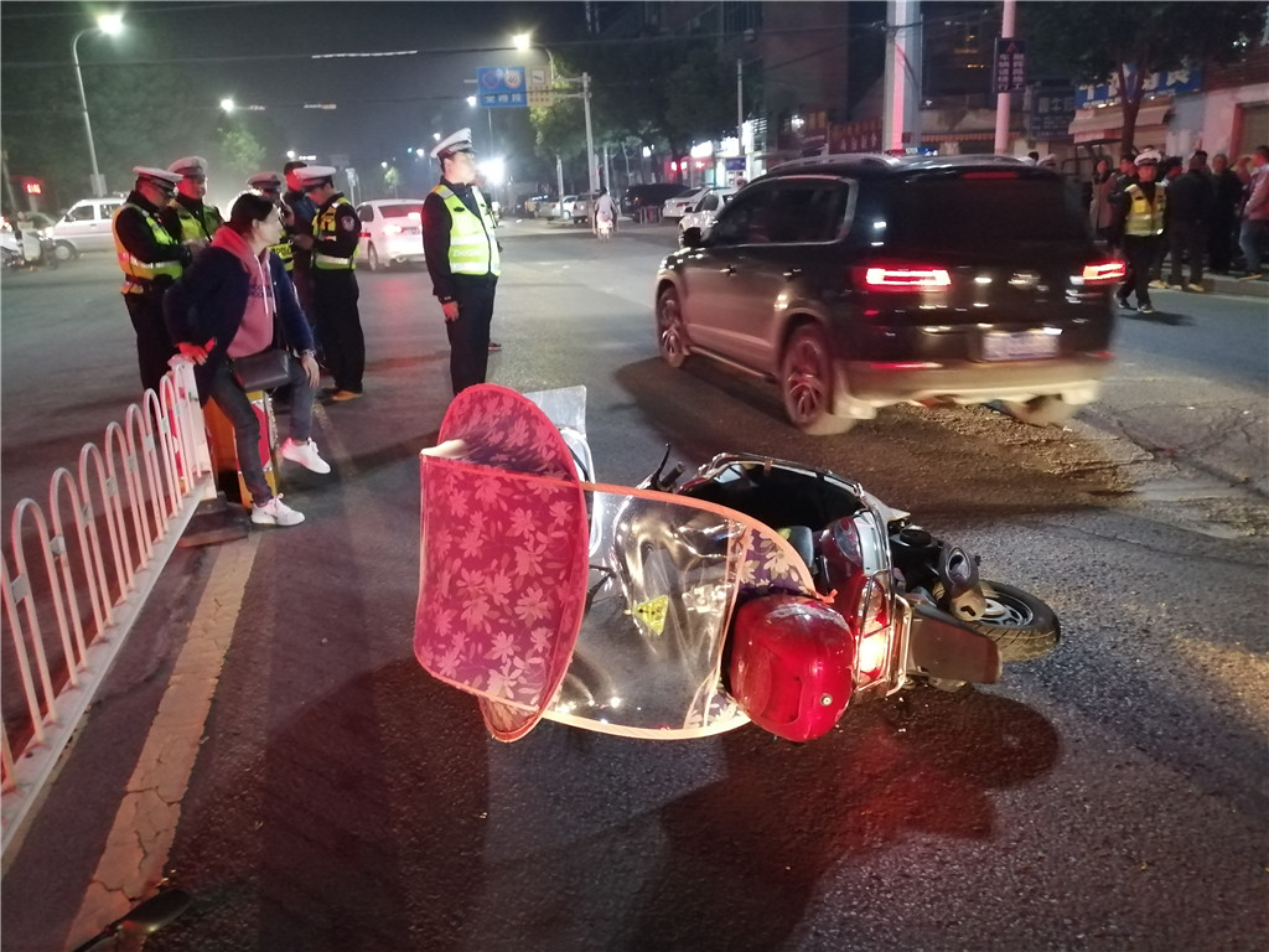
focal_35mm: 26
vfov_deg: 53.1
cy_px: 476
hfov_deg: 67.3
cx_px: 634
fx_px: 953
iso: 800
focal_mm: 3.62
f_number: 1.8
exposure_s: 1/14.3
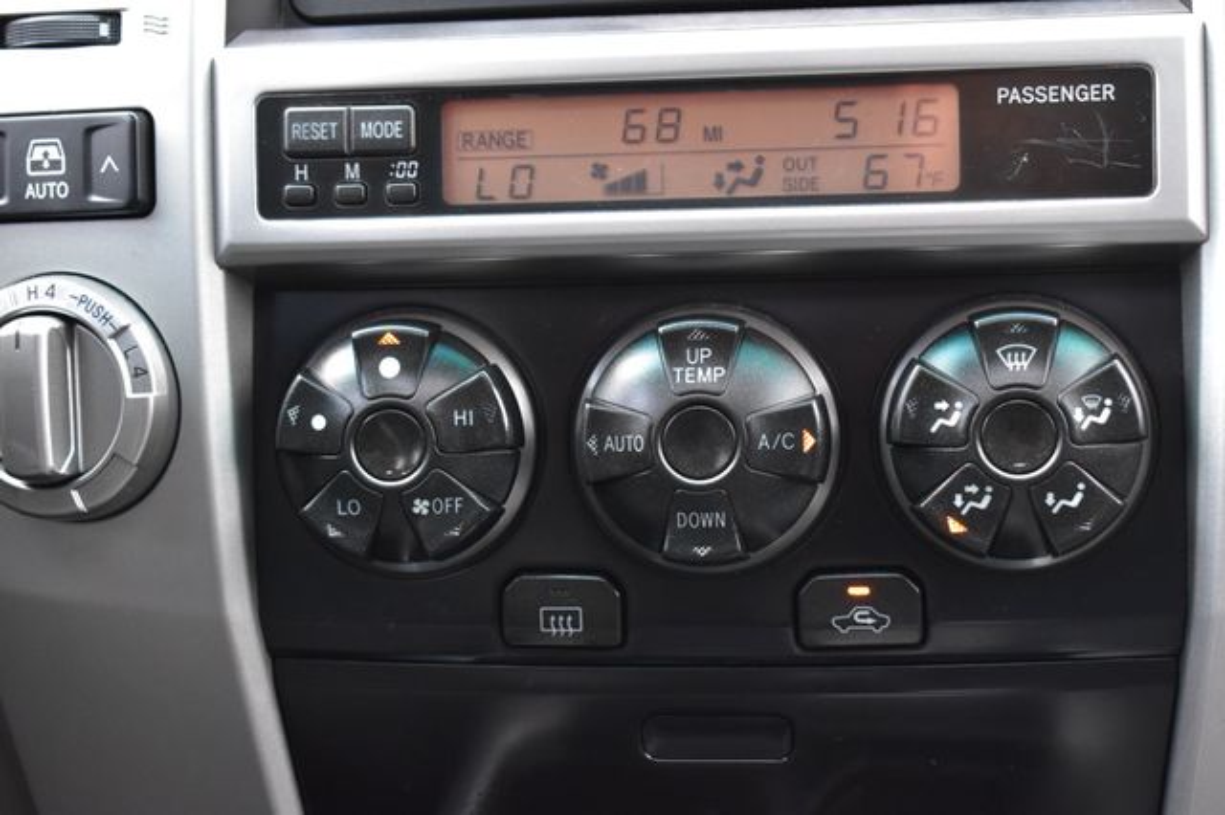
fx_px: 2143
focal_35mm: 63
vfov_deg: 21.5
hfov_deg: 31.9
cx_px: 612
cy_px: 408
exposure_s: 1/15
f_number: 6.3
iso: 1250
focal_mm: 42
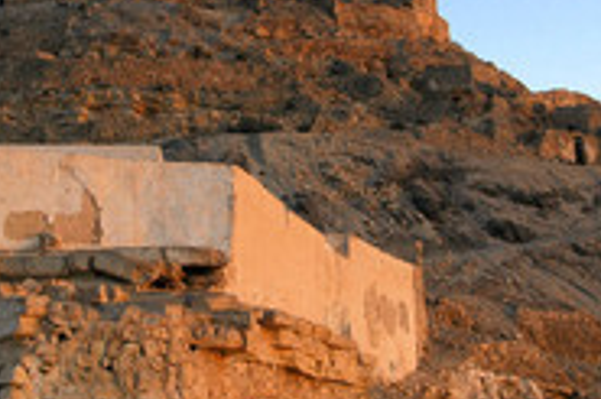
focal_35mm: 85
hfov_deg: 23.9
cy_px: 120
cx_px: 304
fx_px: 1420
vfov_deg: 16.0
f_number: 5
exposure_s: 1/100
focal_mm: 25
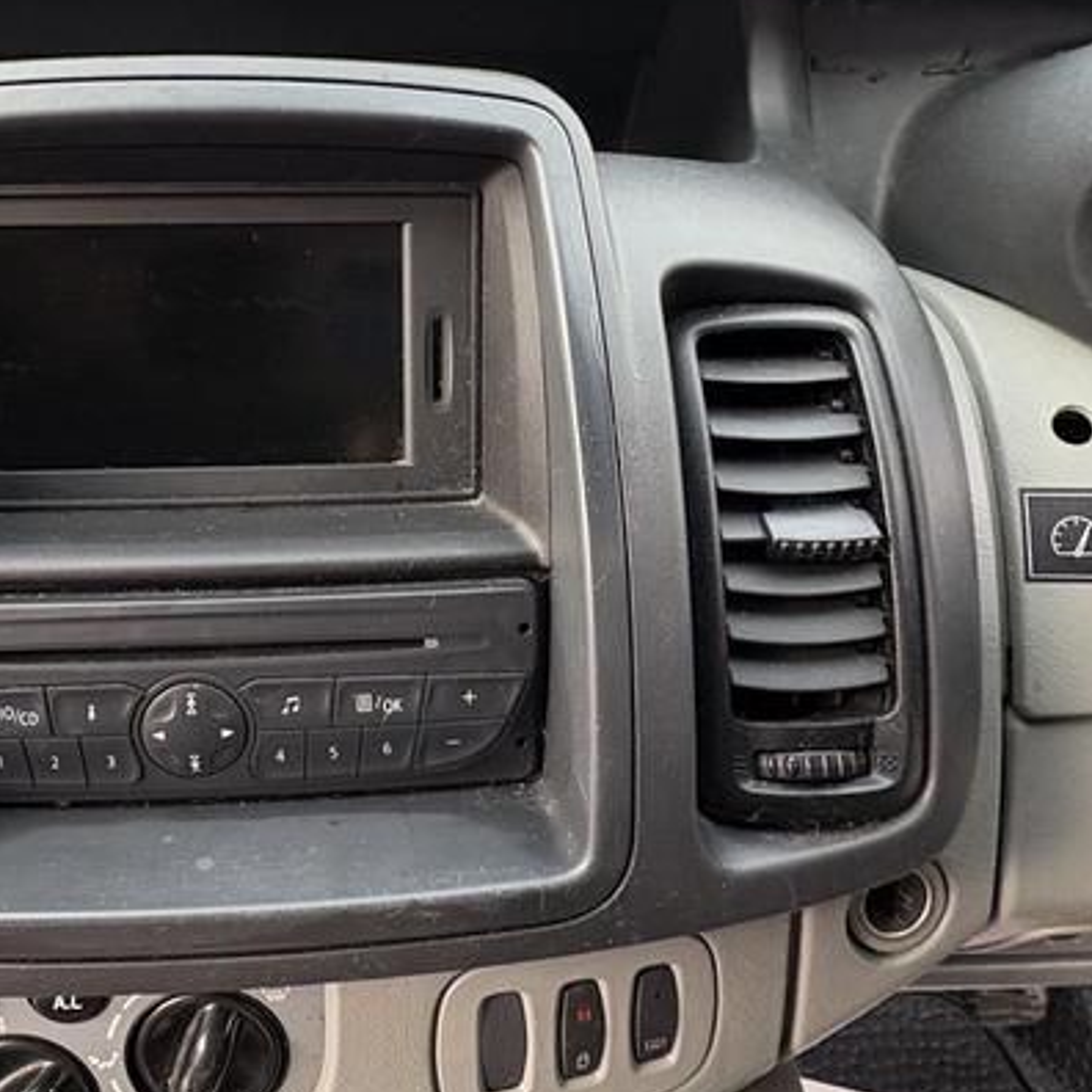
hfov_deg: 56.4
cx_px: 392
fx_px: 999
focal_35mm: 28
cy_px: 447
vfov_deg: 56.9
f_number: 2.2
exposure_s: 1/99
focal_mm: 2.22
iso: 160
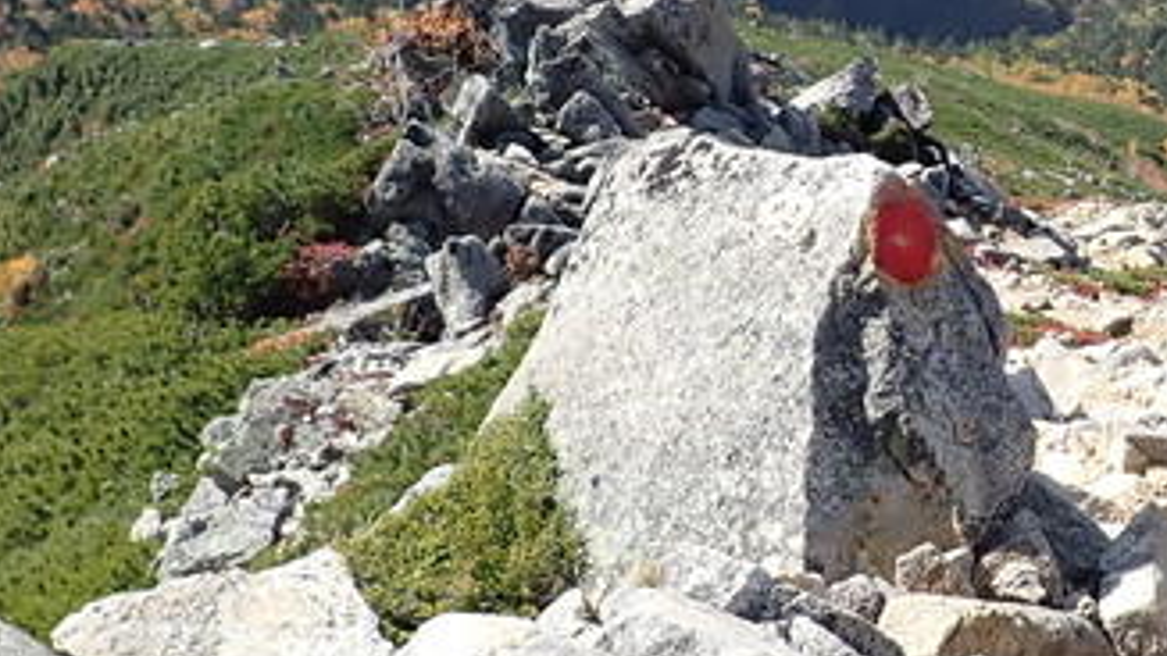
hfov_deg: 26.2
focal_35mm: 80
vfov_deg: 15.1
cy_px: 189
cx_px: 849
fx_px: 2476
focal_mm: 4.5
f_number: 2.8
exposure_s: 1/800
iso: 100
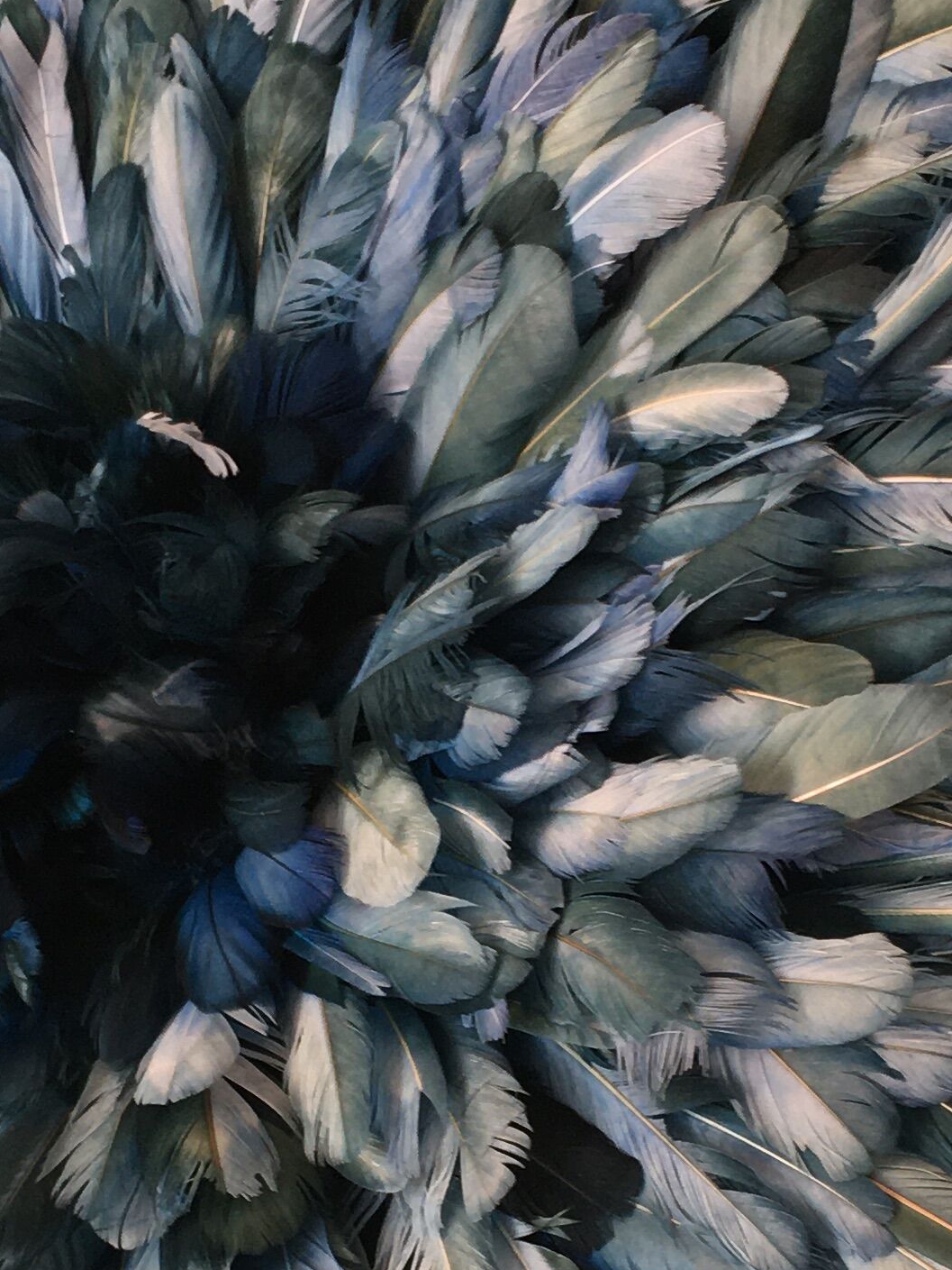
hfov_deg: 17.8
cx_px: 498
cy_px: 1120
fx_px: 3043
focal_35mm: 83
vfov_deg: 23.0
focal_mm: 4.15
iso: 50
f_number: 2.2
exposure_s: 1/33
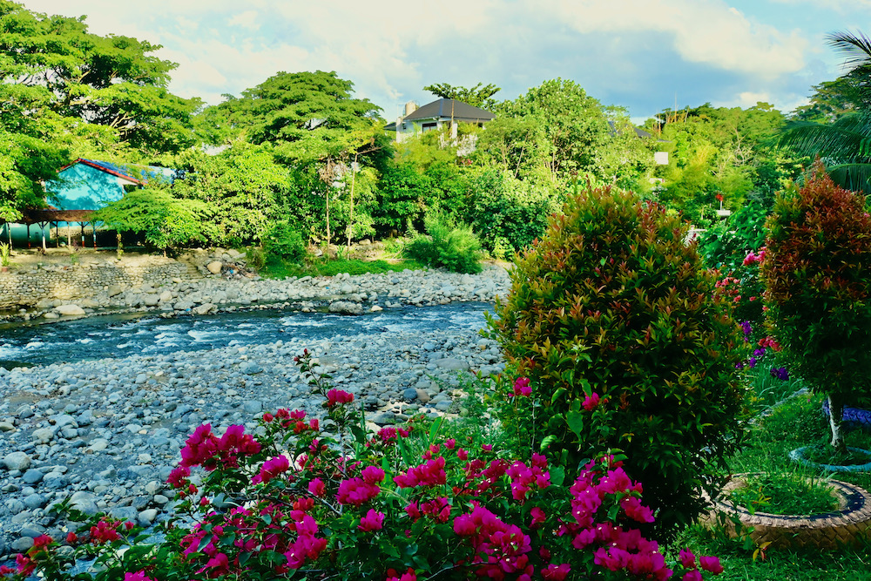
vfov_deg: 38.4
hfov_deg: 55.1
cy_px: 290
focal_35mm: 34
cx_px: 436
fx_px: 835
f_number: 8
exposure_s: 1/250
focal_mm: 23
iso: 400
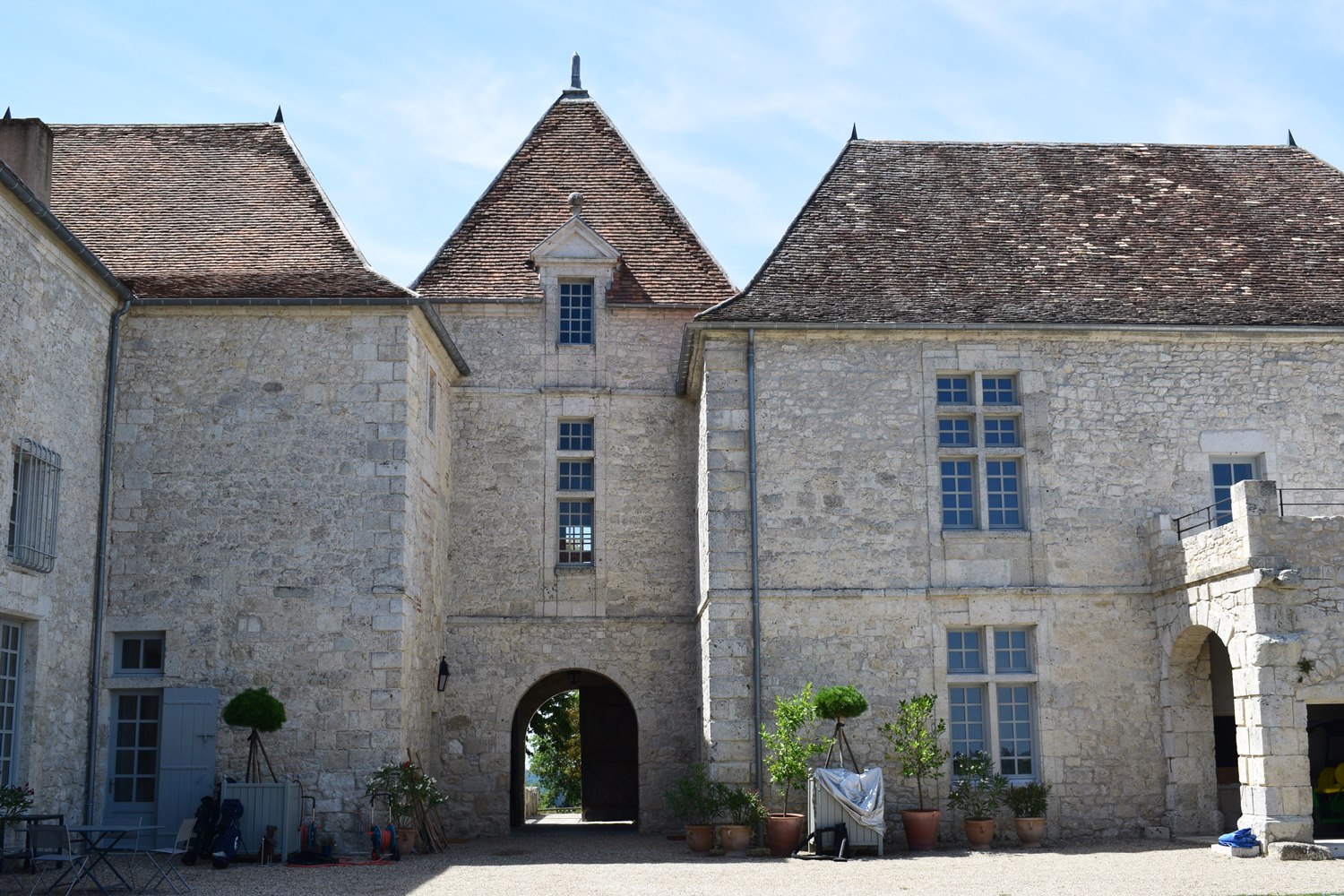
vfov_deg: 33.0
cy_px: 448
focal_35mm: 40
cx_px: 672
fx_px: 1512
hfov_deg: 47.9
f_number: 11
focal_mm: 27
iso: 400
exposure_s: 1/400
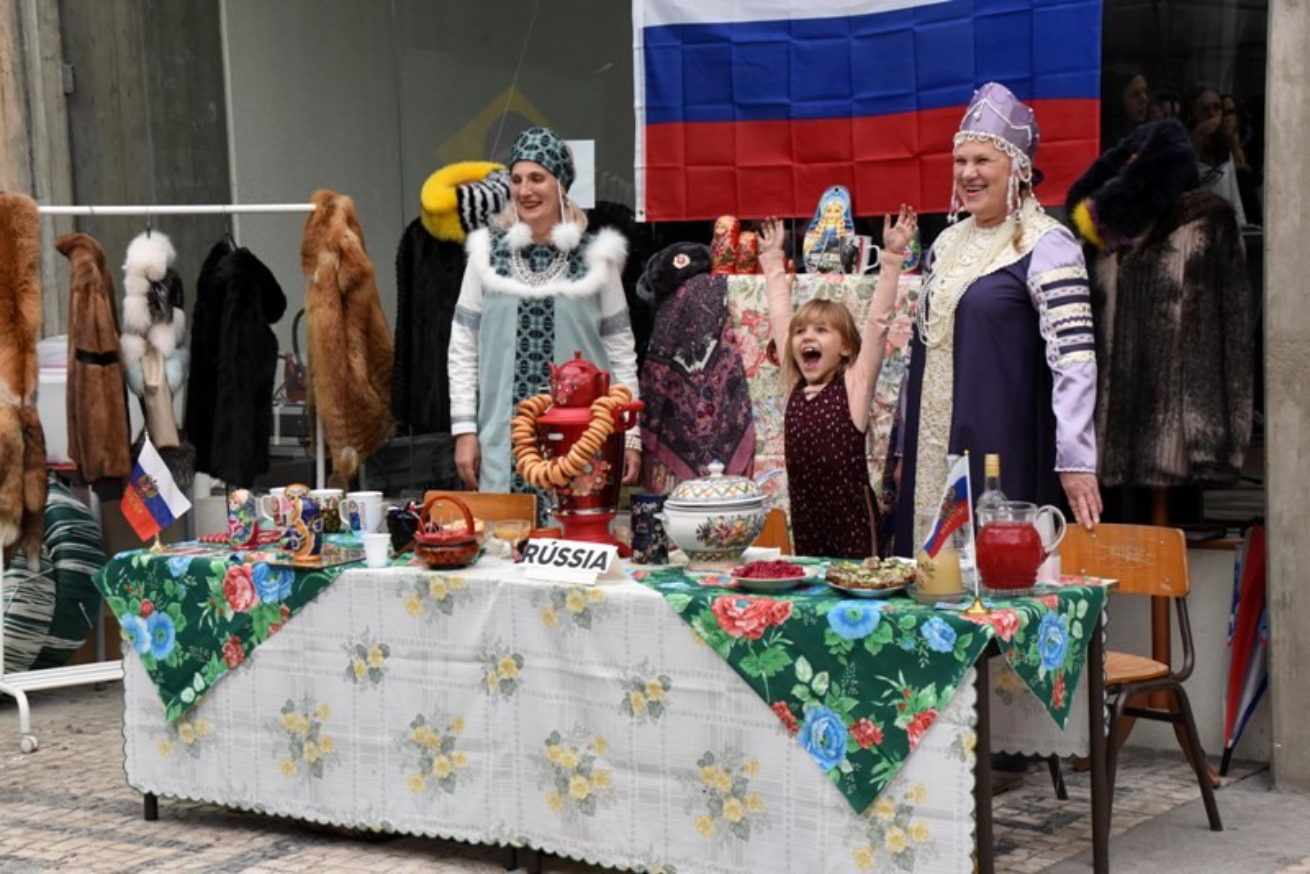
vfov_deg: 19.5
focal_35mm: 70
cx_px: 655
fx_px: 2548
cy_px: 437
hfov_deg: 28.8
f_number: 8
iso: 3200
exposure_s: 1/640
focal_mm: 70
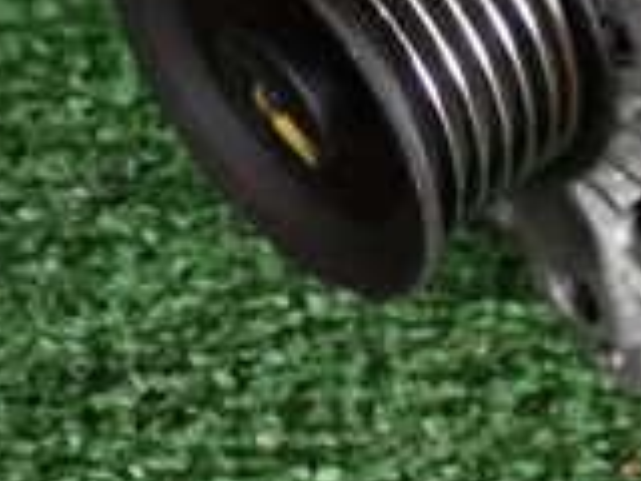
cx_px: 881
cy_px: -224
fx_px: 3741
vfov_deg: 7.2
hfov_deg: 9.6
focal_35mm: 202
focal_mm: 9.65
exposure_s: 1/125
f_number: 3.3
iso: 1000
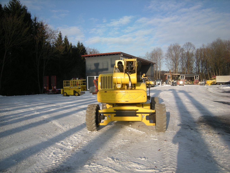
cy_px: 86
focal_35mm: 28
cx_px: 115
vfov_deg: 49.7
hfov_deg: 63.4
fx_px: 186
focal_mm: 4.7
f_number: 5.6
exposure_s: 1/260
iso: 64
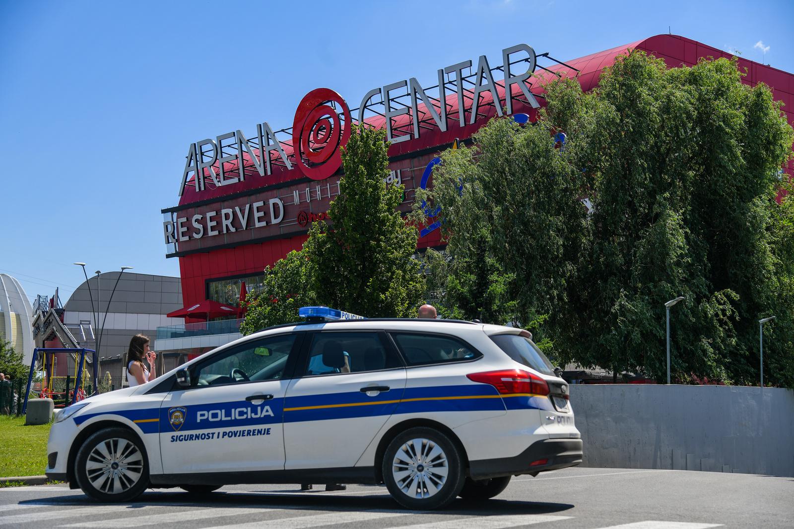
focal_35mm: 52
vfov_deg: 26.0
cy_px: 264
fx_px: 1147
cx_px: 397
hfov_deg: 38.2
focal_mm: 52
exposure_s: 1/1600
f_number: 4.5
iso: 125
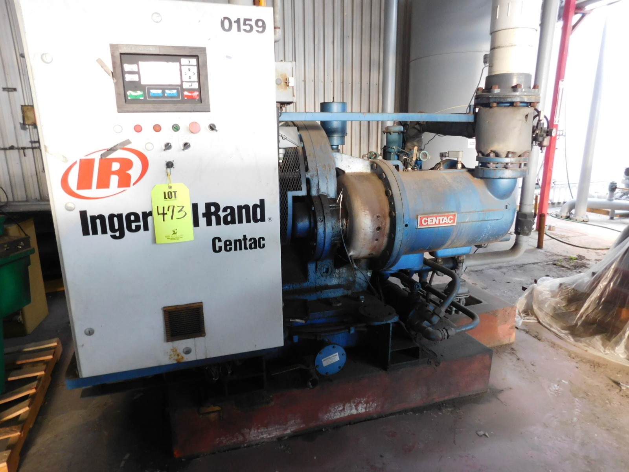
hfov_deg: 73.9
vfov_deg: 58.9
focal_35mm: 23
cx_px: 314
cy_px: 236
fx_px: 418
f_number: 3
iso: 320
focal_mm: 4
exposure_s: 1/30
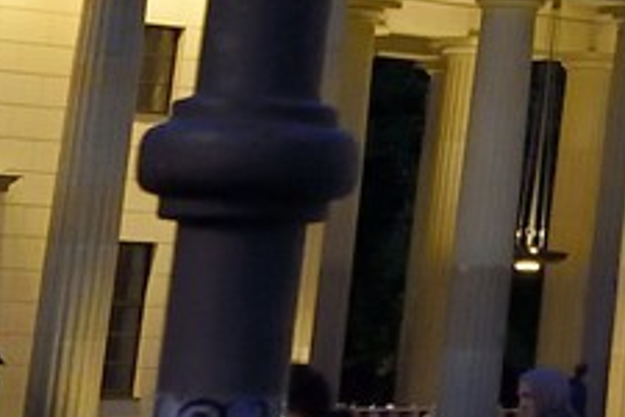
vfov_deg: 6.2
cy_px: -734
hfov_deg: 8.3
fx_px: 3576
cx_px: 1936
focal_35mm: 206
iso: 3200
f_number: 8
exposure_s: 1/30
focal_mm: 29
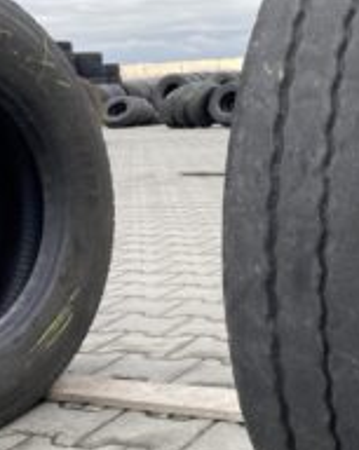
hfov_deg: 24.6
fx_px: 759
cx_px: 406
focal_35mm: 57
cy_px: 243
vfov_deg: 33.1
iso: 32
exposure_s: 1/122
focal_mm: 4.25
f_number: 1.8
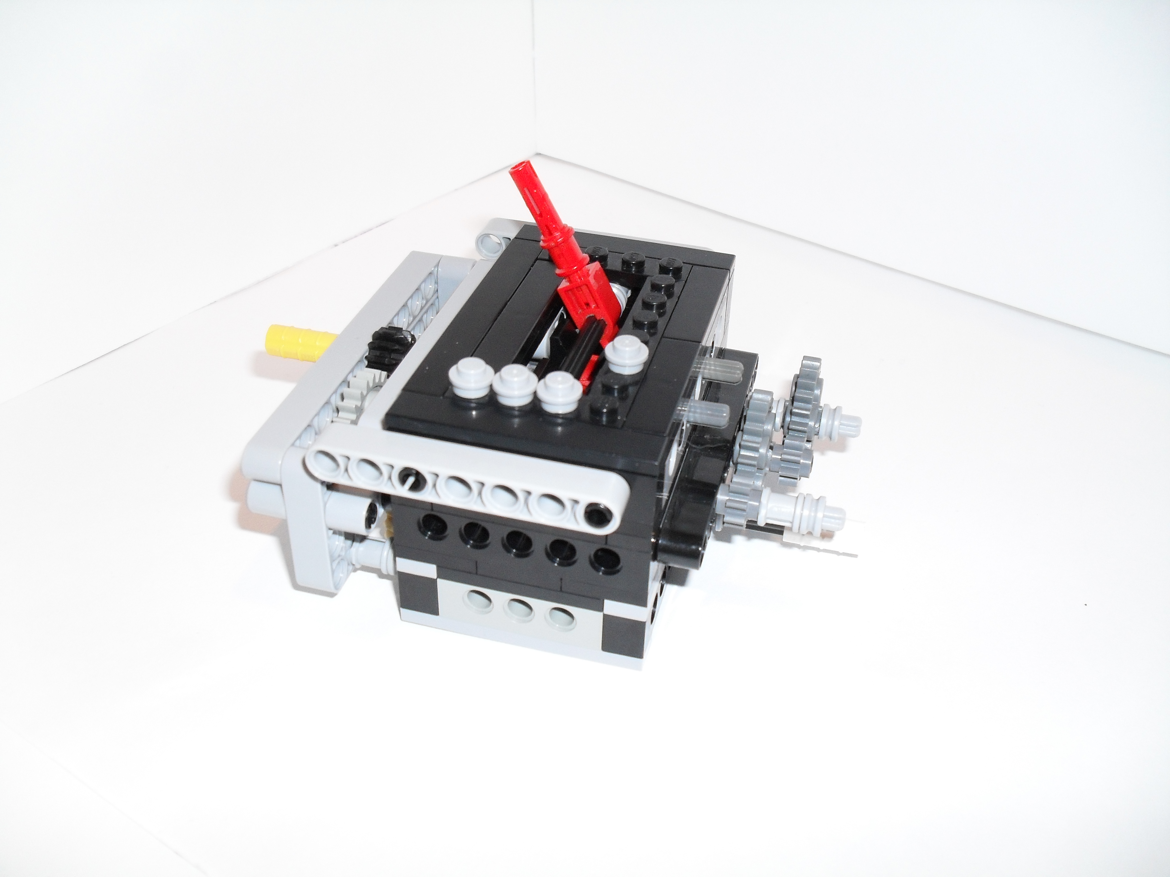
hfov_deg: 52.6
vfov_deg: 40.7
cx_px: 585
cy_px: 438
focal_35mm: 35
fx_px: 1183
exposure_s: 1/45
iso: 200
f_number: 3.2
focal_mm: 6.3
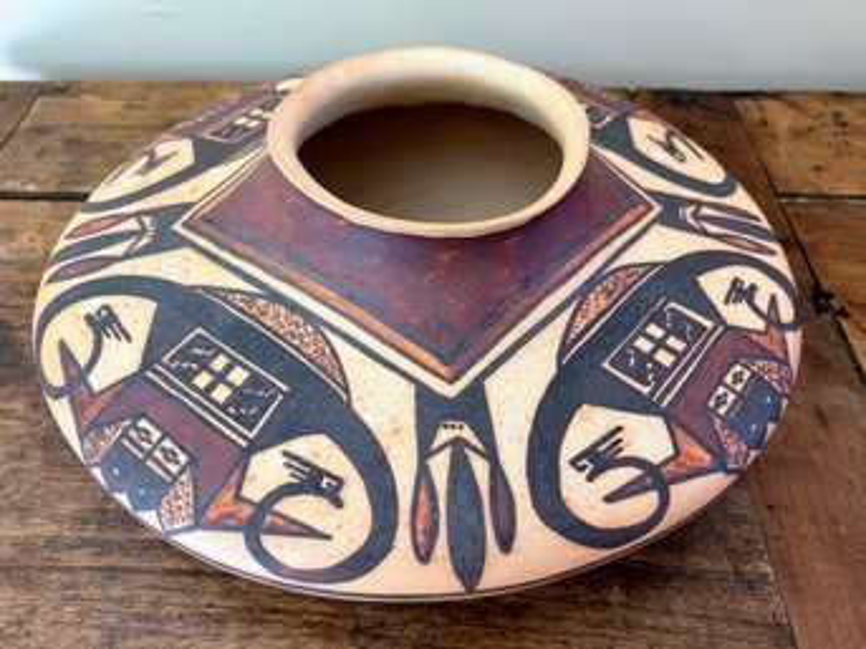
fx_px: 650
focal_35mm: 26
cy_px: 324
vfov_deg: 53.0
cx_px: 433
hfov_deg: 67.3
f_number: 1.5
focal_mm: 5.7
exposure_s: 1/66
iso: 125
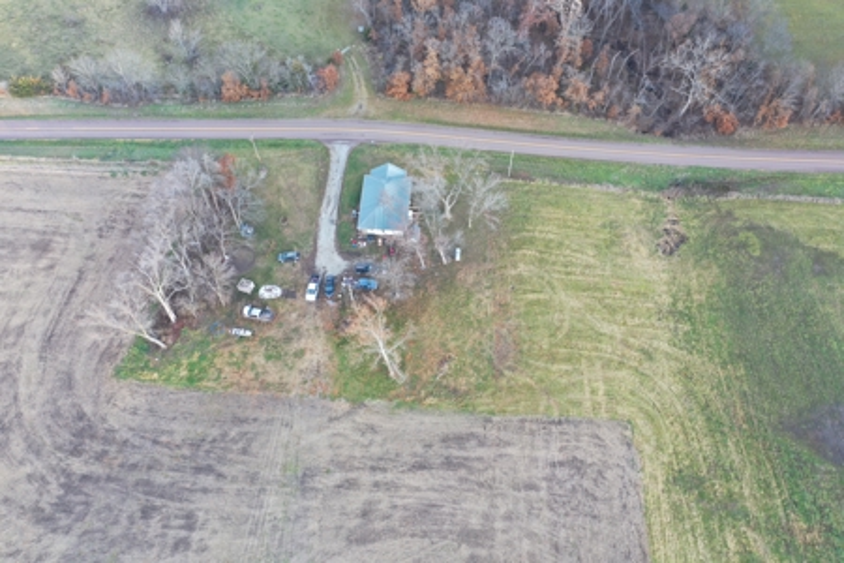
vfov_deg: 46.4
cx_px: 422
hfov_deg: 65.5
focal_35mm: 28
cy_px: 282
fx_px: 656
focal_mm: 10.26
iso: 100
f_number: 3.5
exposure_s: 1/80
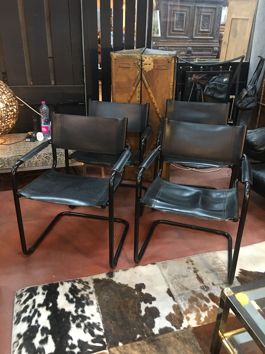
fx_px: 296
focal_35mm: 29
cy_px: 177
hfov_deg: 48.2
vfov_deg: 61.7
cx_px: 132
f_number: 2.2
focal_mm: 4.15
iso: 125
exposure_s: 1/8
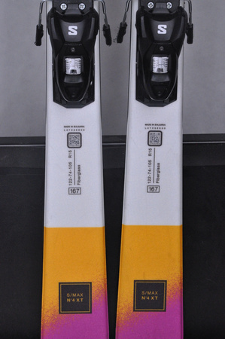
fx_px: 1128
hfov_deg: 11.4
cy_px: 170
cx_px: 112
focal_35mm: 120
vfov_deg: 17.1
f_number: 9.5
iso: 3200
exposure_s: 1/125
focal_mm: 80
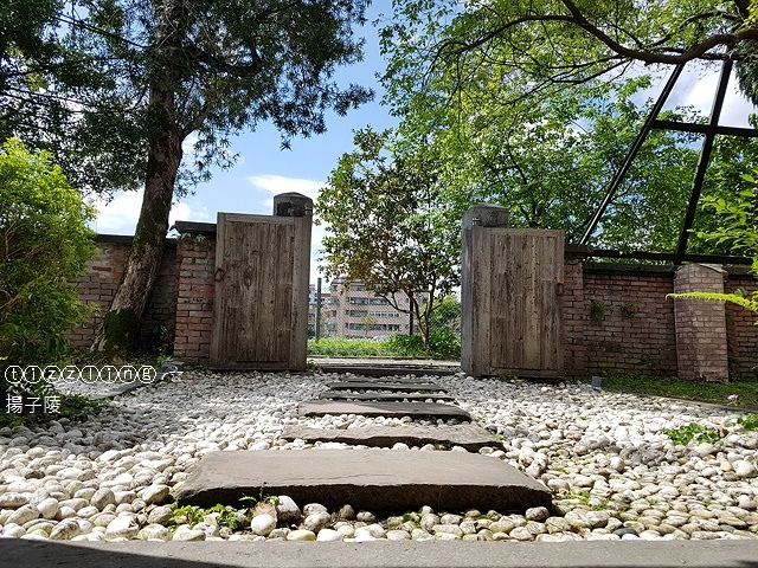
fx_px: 569
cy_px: 284
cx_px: 379
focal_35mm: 26
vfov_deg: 53.1
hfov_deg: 67.3
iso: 50
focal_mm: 4.2
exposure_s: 1/2056
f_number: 1.7
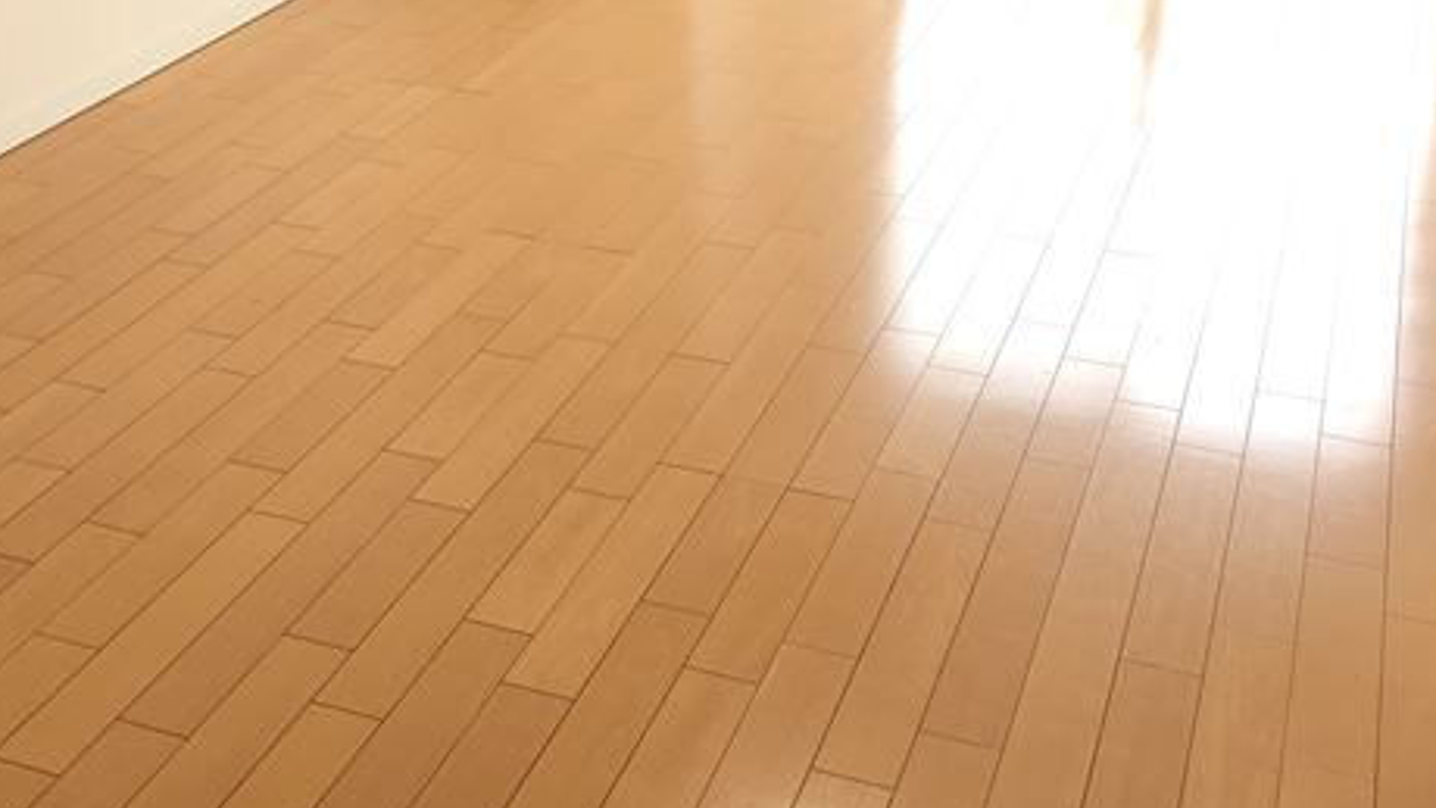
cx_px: 730
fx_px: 1676
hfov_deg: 46.4
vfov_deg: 26.8
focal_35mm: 44
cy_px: 225
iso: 40
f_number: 2.2
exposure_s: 1/120
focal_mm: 4.15
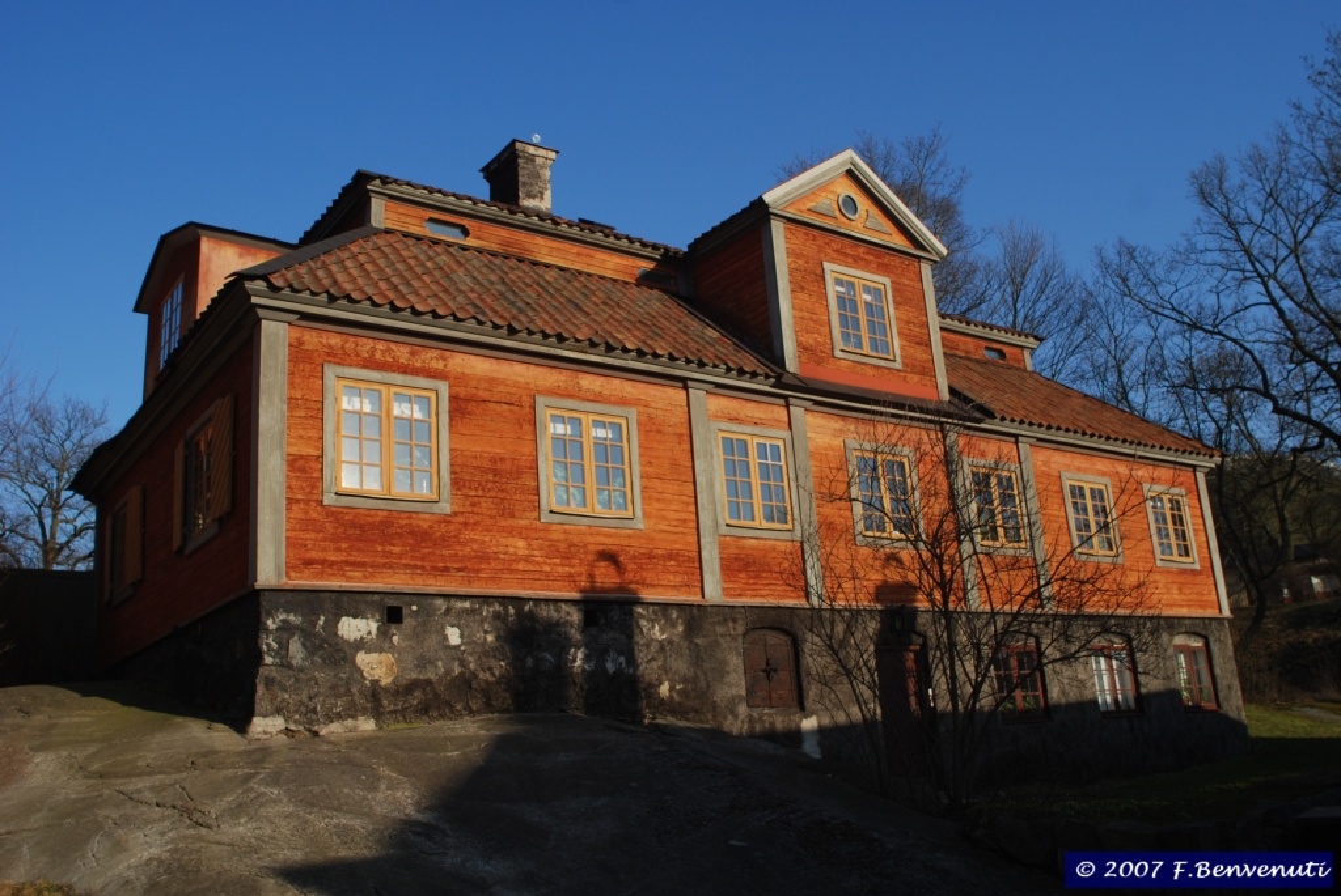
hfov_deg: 61.9
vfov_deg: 43.7
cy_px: 448
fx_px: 1119
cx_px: 670
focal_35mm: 30
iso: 100
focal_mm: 20
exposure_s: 1/200
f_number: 7.1
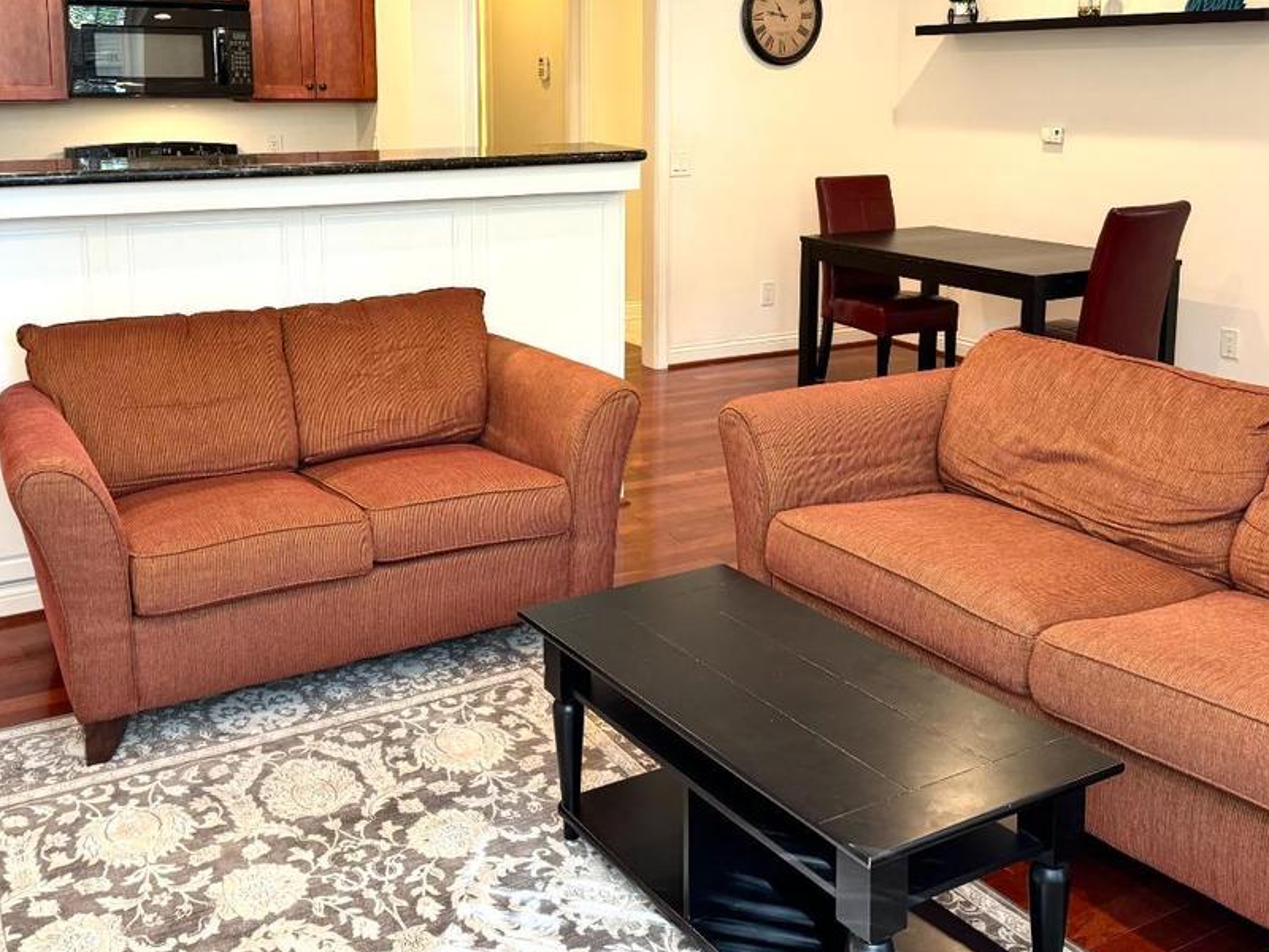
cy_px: 268
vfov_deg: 38.9
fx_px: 1320
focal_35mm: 36
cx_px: 568
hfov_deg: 51.3
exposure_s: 1/60
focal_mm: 6.76
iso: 200
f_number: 1.78
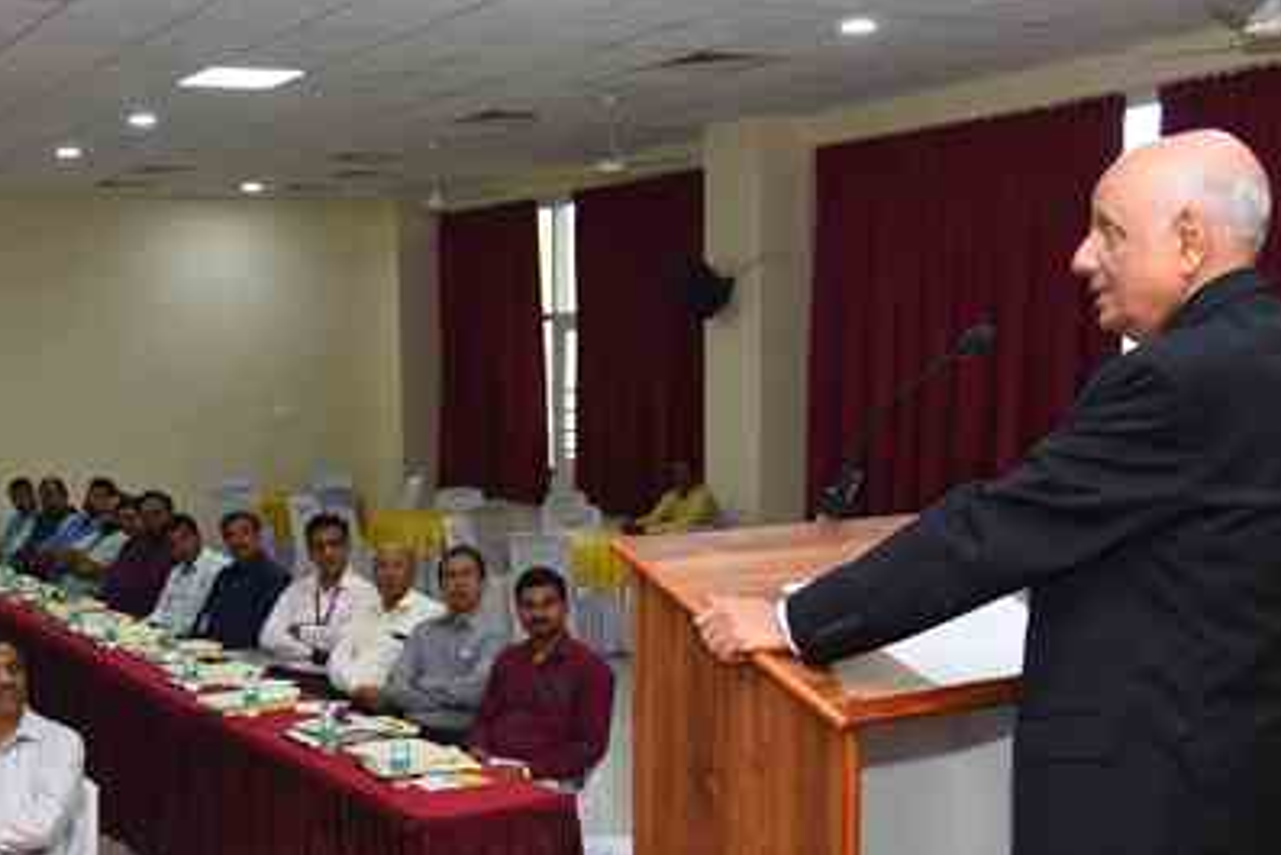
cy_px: 631
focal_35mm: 50
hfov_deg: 38.9
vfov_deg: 26.7
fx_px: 1780
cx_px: 378
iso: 800
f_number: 4.5
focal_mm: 31
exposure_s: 1/125
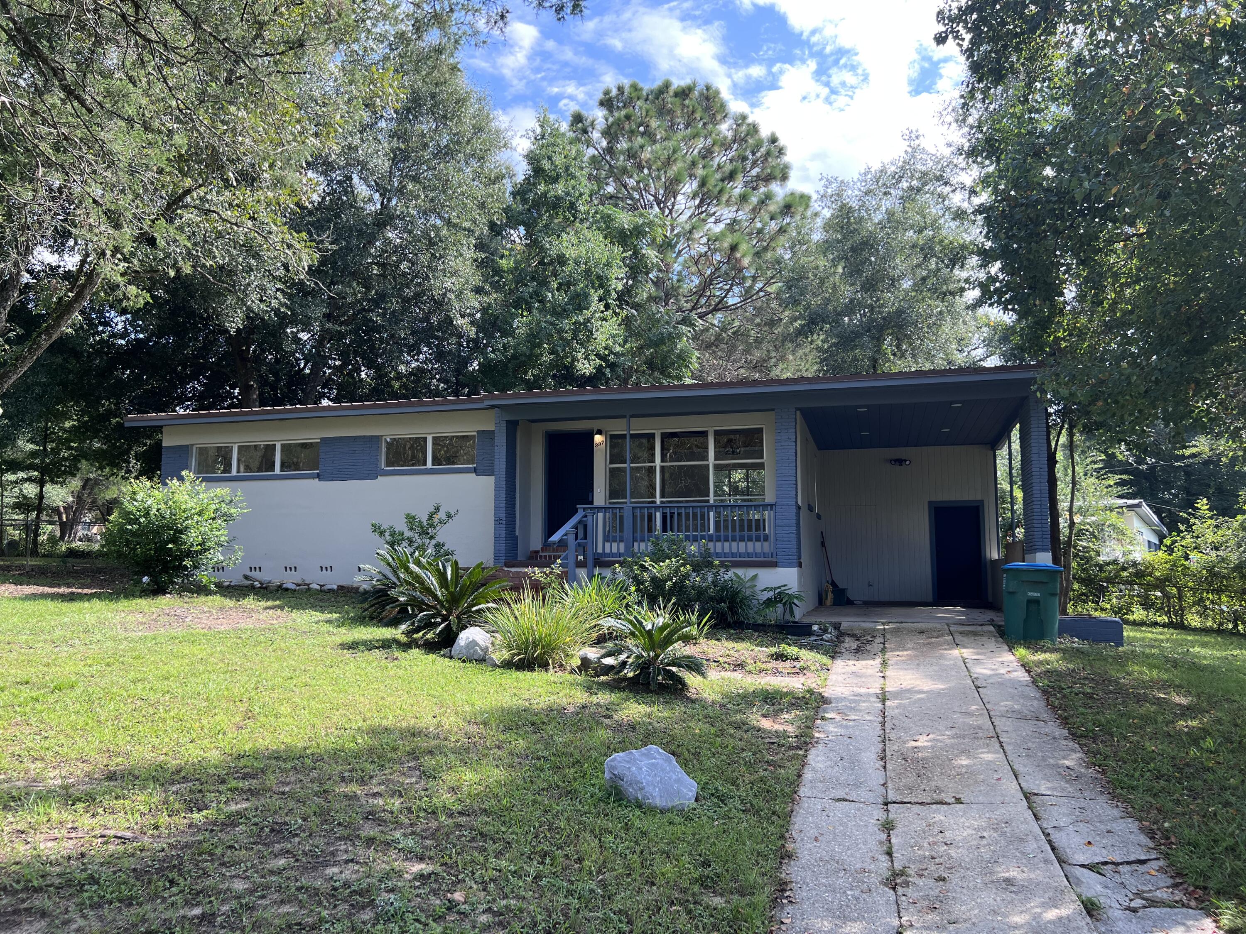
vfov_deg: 53.1
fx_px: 936
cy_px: 467
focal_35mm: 26
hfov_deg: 67.3
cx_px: 623
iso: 50
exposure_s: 1/833
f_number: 1.5
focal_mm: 5.7
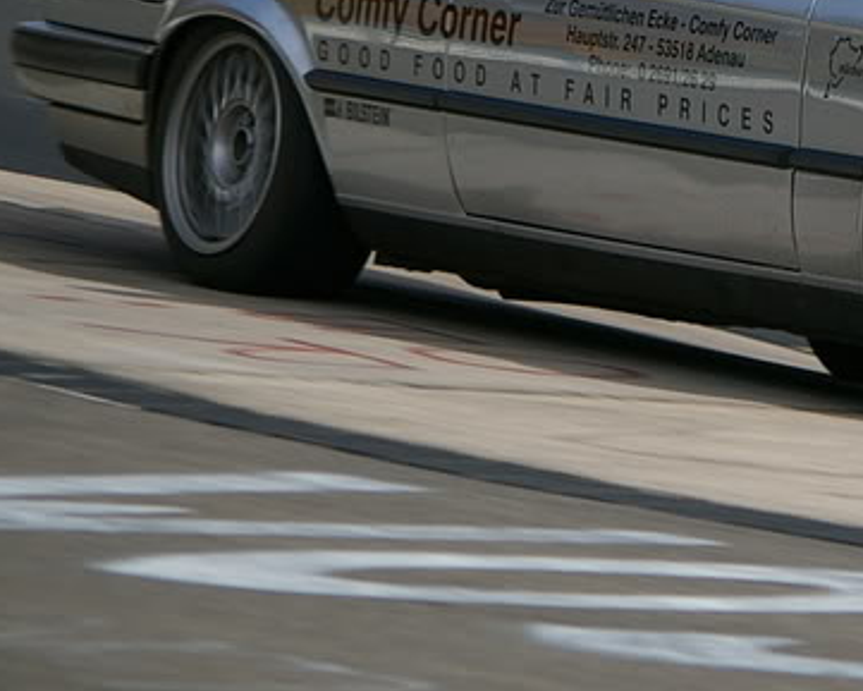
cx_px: 1021
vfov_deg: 3.4
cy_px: 204
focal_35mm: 459
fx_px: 11735
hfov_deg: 4.2
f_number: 4.5
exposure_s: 1/320
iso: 200
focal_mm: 115
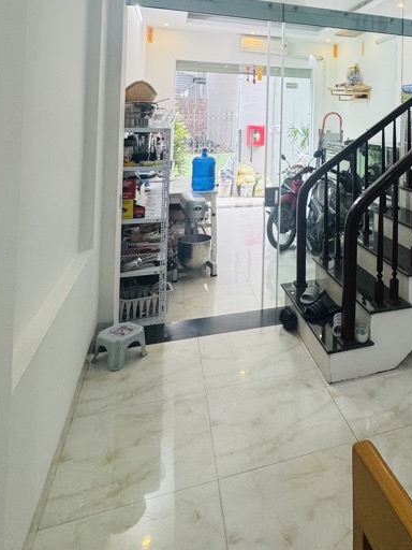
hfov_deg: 46.3
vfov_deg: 58.7
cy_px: 112
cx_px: 348
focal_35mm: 28
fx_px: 444
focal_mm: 2.22
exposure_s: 1/100
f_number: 2.2
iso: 125
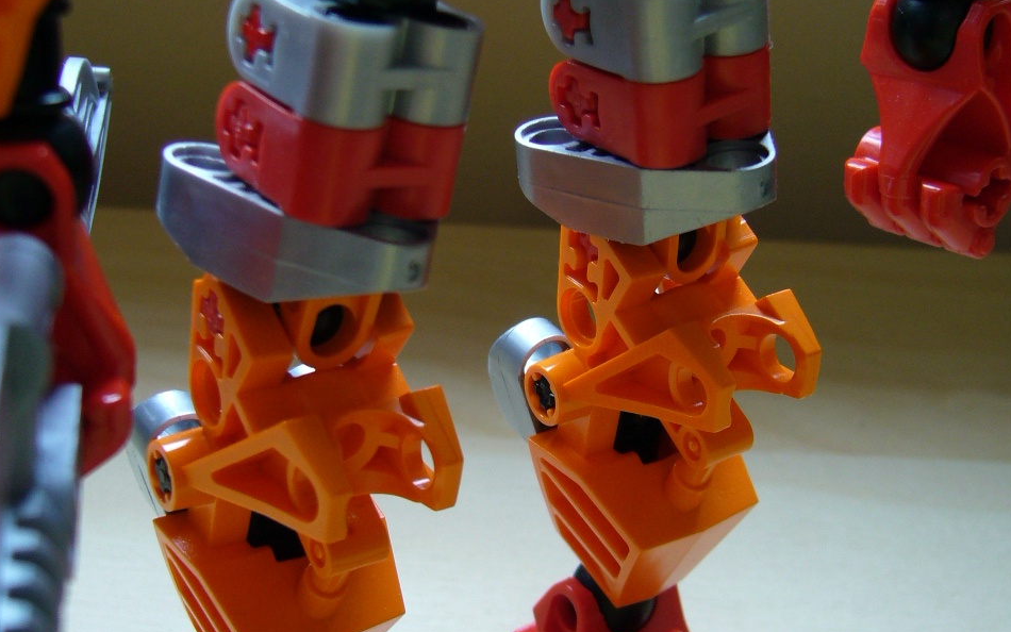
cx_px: 506
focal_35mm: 50
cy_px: 364
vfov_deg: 25.8
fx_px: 1378
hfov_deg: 40.3
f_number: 2.8
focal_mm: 5.8
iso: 100
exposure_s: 1/50
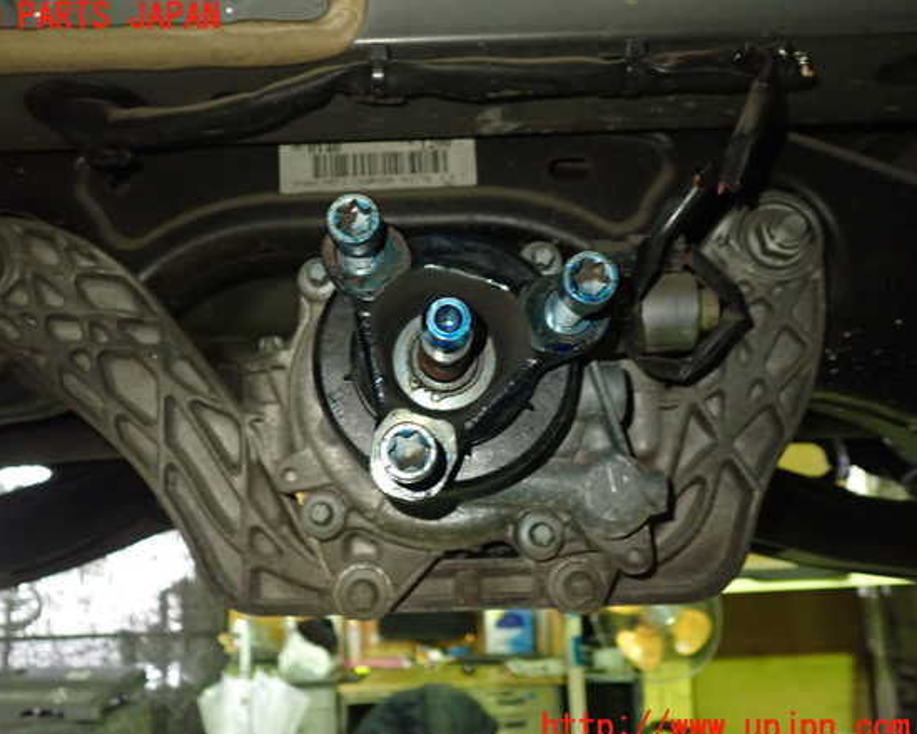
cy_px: 373
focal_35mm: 32
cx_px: 418
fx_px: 868
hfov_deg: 55.6
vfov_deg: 45.8
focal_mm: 5.4
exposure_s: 1/30
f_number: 2.3
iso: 800
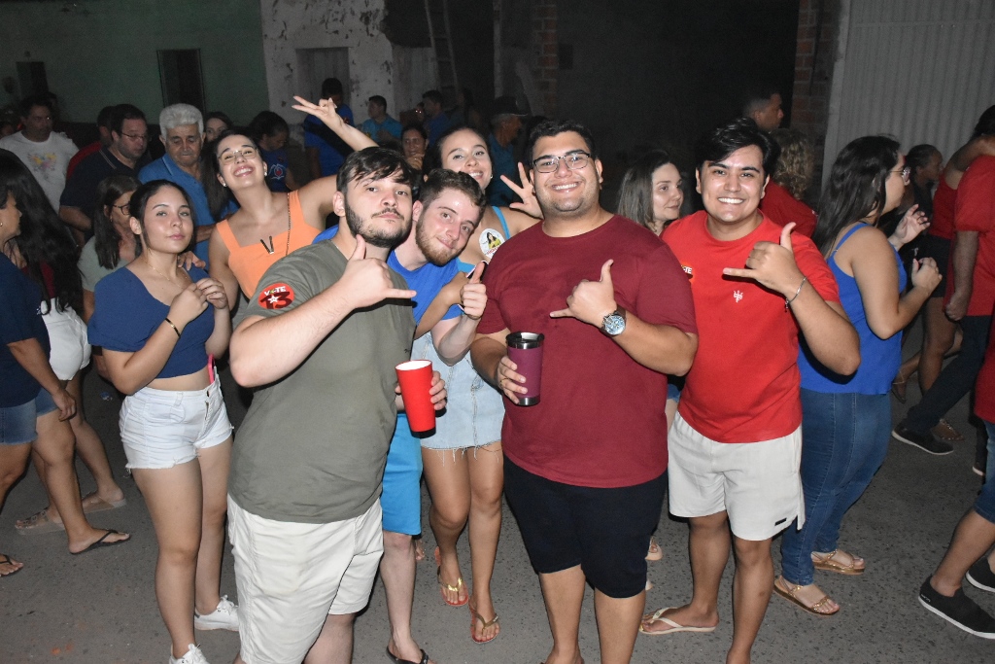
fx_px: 829
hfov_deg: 61.9
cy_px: 332
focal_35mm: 30
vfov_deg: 43.6
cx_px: 498
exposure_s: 1/60
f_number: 4.5
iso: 6400
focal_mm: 20
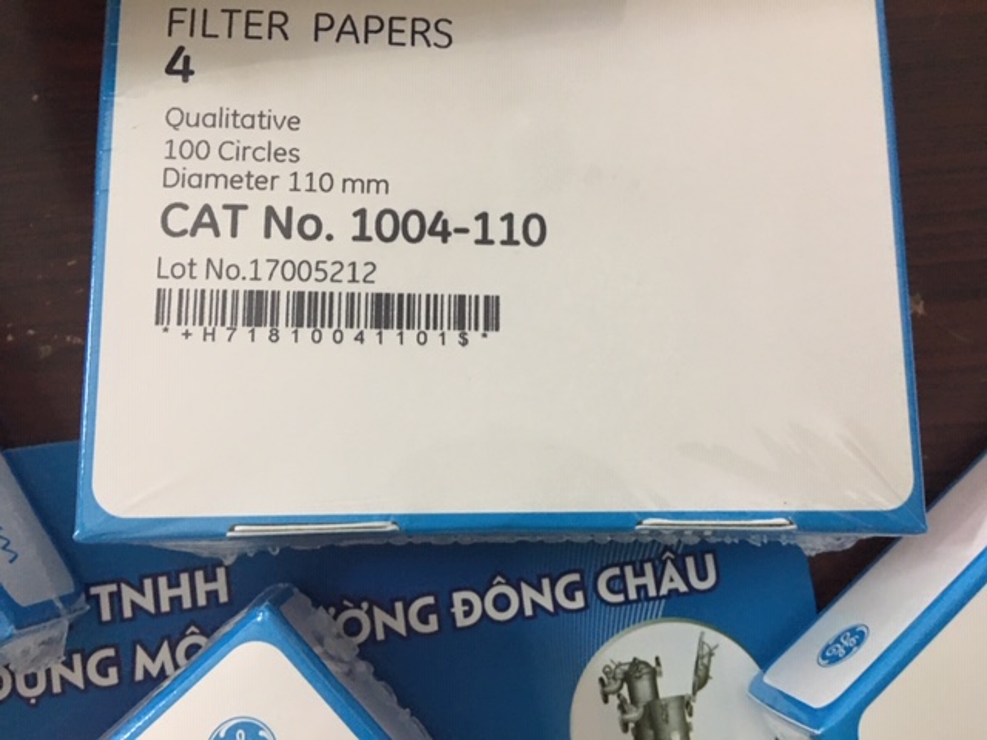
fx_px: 827
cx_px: 494
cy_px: 370
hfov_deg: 61.7
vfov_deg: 48.2
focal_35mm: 29
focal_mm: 4.15
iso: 125
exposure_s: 1/8
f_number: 2.2
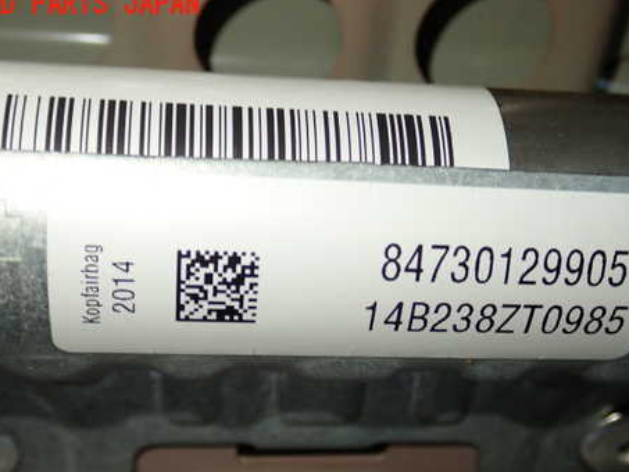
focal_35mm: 53
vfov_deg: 27.4
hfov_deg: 36.1
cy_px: 300
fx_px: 963
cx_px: 364
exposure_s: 1/50
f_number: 2.8
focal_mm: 7.34
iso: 200
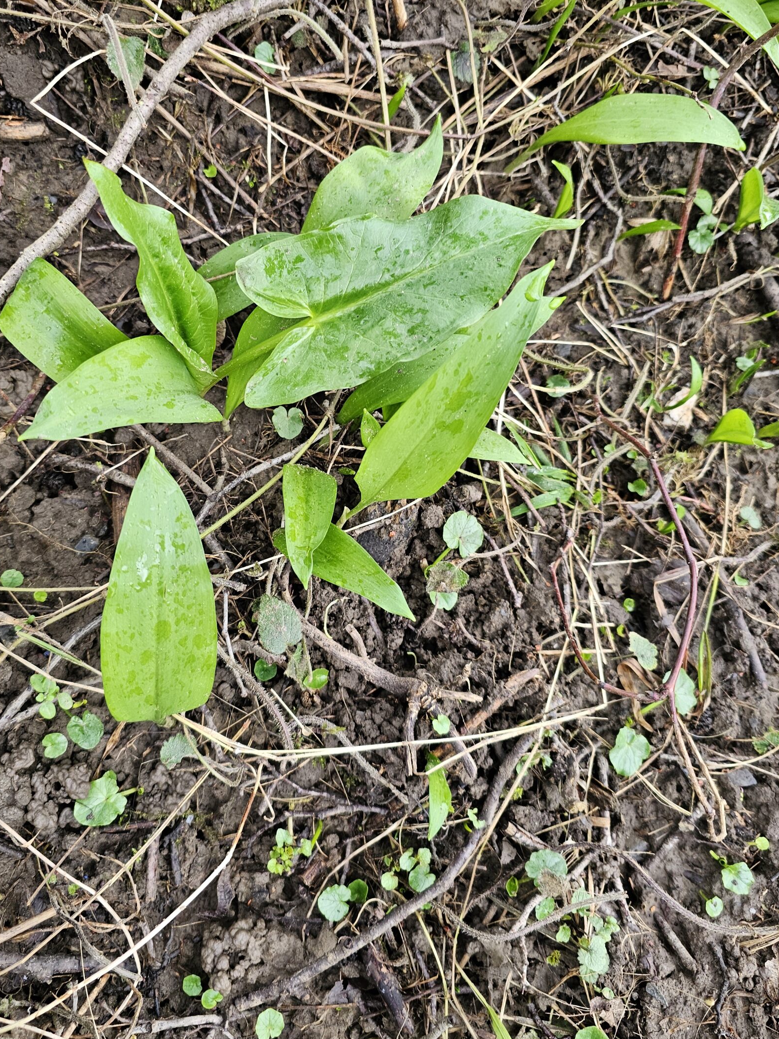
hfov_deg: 49.6
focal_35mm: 28
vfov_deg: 63.3
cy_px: 473
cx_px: 335
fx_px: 840
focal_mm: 6.3
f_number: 1.7
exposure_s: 1/180
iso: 200
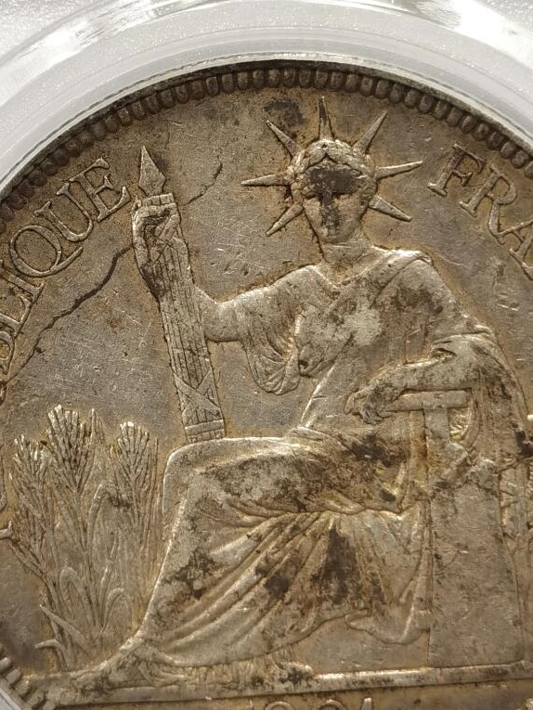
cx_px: 287
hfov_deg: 11.7
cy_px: 219
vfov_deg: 15.5
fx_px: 2607
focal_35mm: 127
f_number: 16
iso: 160
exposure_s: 1/100
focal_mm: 5.56
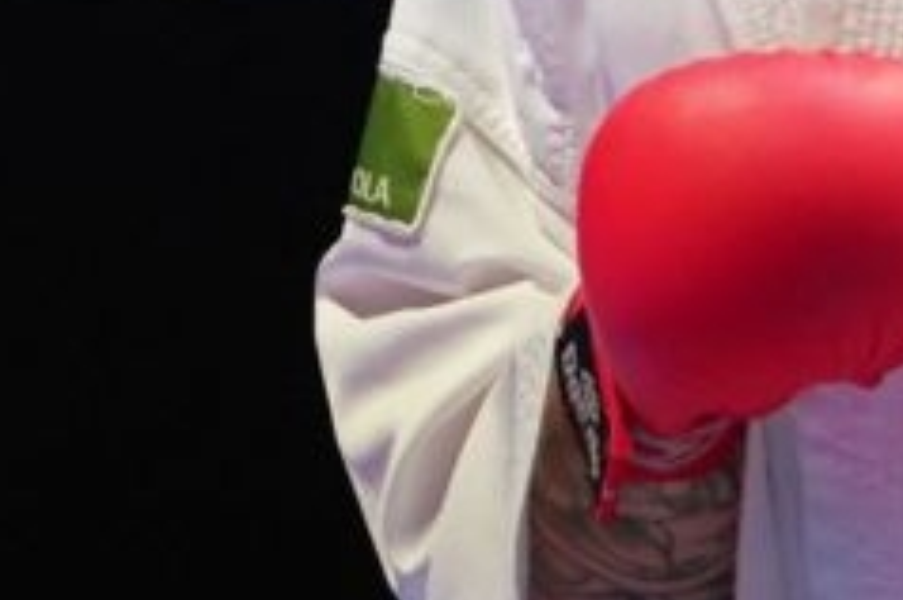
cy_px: -391
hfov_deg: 1.4
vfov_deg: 0.9
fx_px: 37573
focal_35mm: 1500
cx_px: 1571
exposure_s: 1/1000
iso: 2000
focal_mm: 198
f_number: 2.8
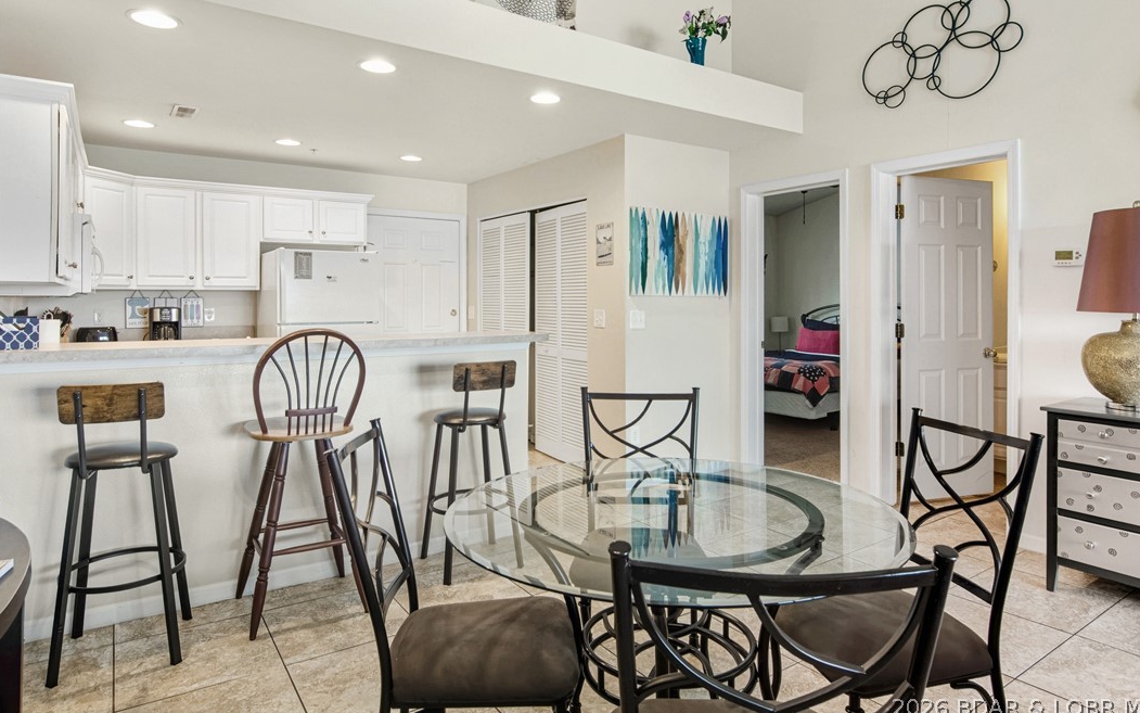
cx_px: 586
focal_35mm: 21
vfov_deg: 58.3
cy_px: 332
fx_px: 638
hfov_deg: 83.6
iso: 320
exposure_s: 1/80
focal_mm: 13
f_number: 7.1
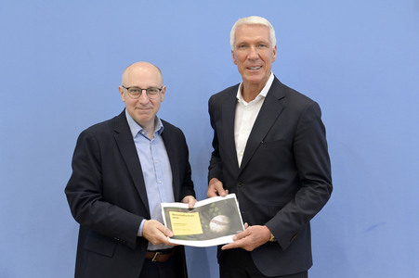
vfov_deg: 27.0
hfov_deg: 39.6
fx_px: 582
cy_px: 139
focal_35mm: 50
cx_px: 210
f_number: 4.5
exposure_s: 1/400
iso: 4000
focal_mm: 50
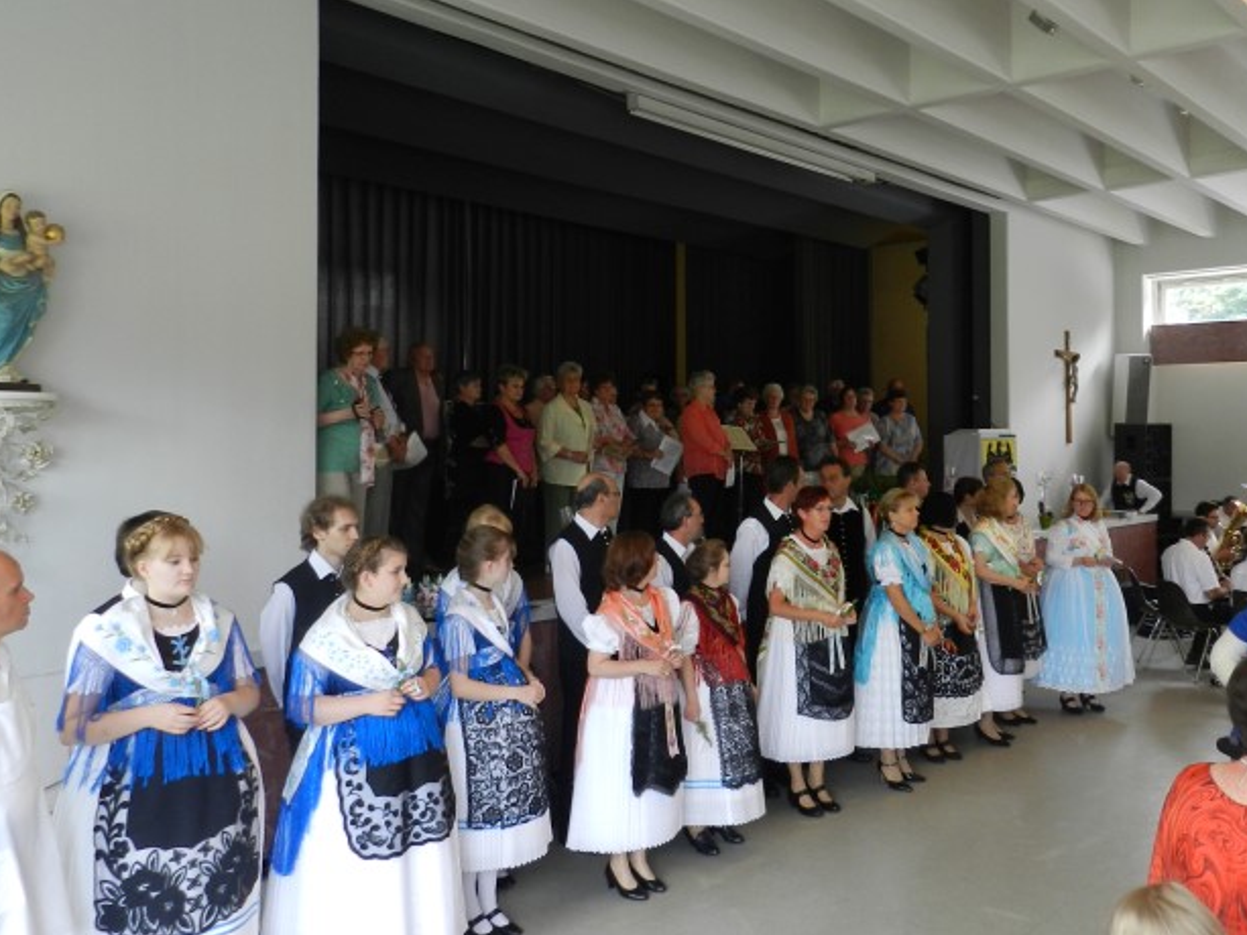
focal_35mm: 30
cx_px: 720
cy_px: 411
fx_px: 1081
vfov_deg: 46.7
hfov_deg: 59.7
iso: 160
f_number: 3.4
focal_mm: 4
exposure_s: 1/40
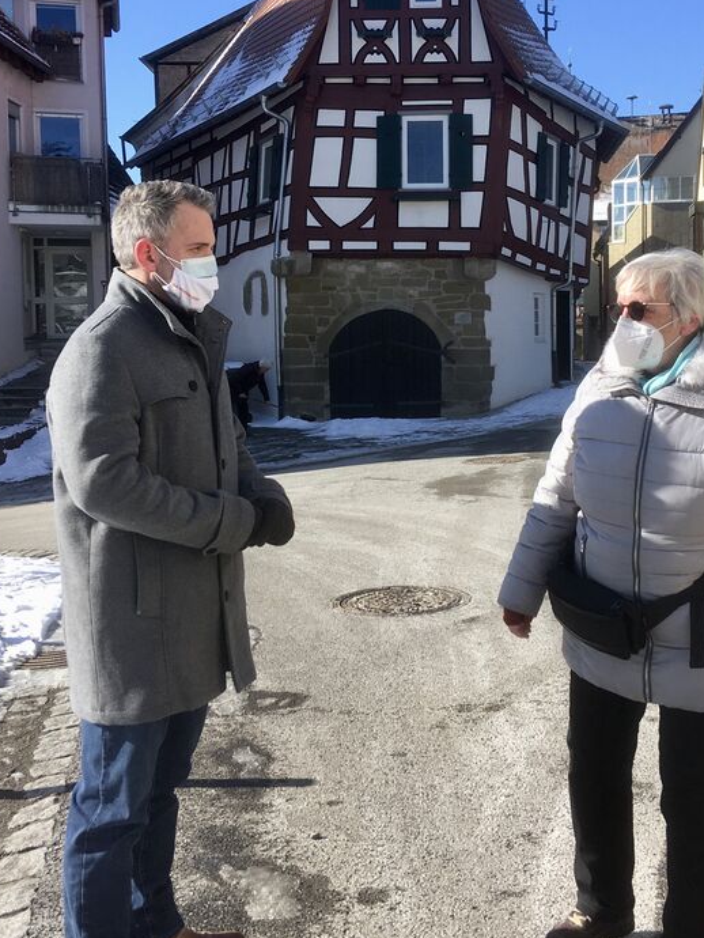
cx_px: 424
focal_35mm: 42
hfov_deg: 34.3
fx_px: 1138
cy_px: 385
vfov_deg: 44.6
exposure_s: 1/974
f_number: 2.2
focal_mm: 4.15
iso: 25
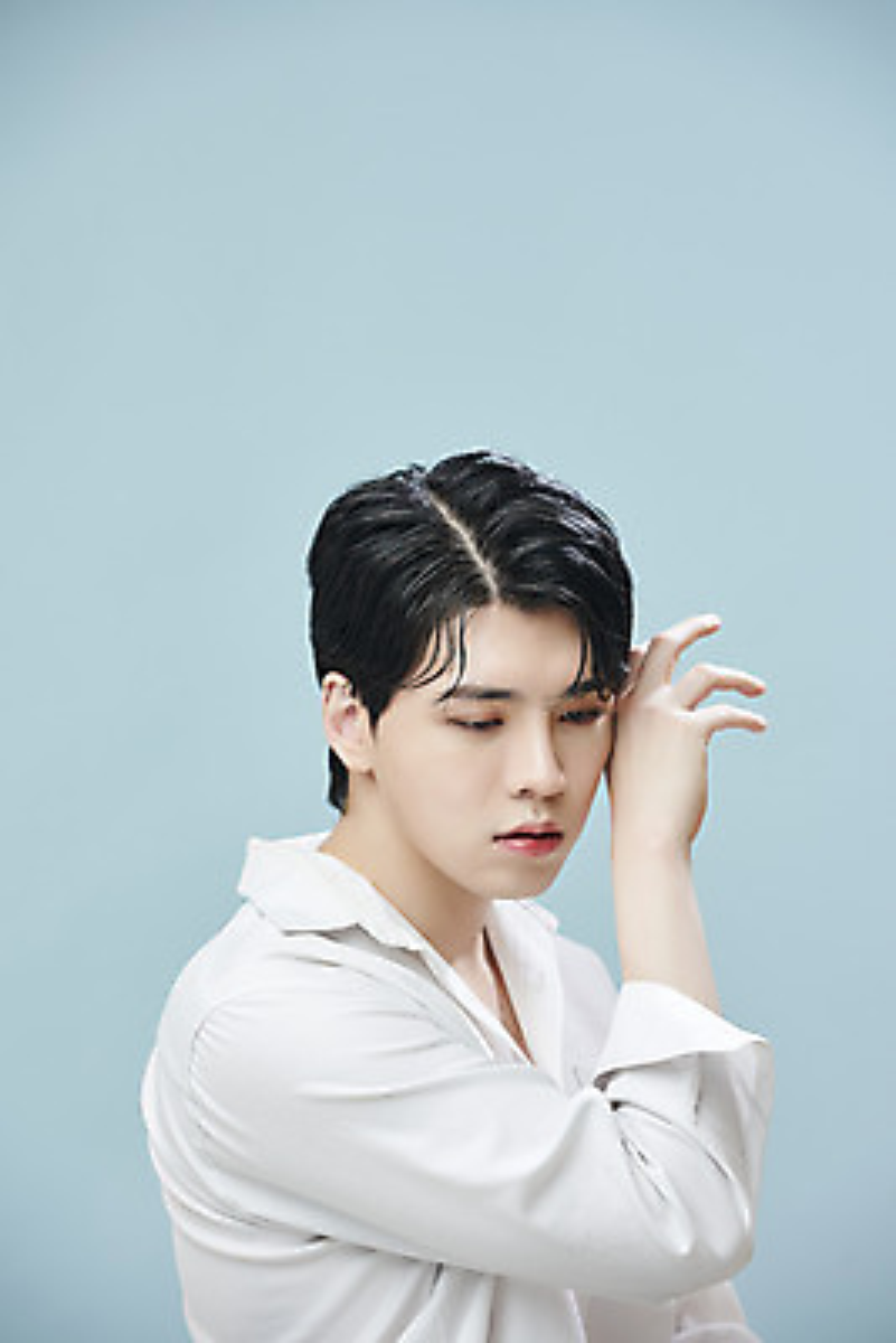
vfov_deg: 15.8
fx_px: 4849
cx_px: 448
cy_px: 672
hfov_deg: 10.6
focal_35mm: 130
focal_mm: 130
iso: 50
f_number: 5.6
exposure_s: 1/125
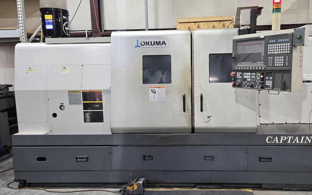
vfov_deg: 41.8
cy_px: 101
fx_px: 255
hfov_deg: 62.5
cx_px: 183
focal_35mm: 30
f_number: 1.8
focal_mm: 5.4
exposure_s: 1/120
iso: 250
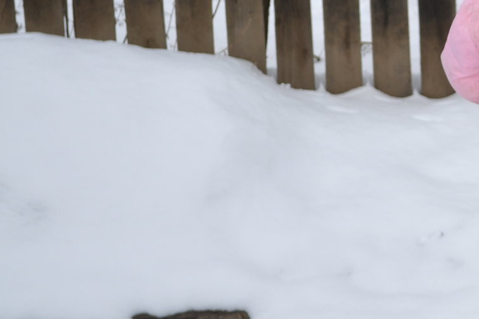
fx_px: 2700
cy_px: -32
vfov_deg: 6.7
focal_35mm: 203
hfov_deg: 9.9
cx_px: 673
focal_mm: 44
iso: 100
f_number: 5.6
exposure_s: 1/200
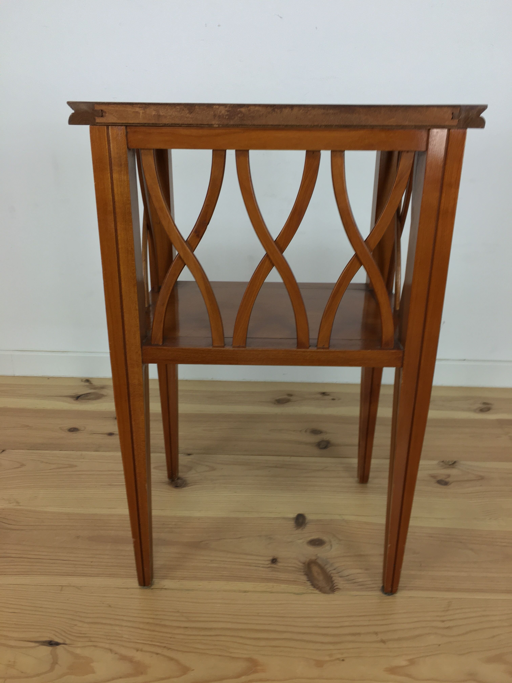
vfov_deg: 61.7
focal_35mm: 29
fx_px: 572
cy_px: 342
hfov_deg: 48.2
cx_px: 256
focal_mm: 4.15
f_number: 2.2
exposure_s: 1/33
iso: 40
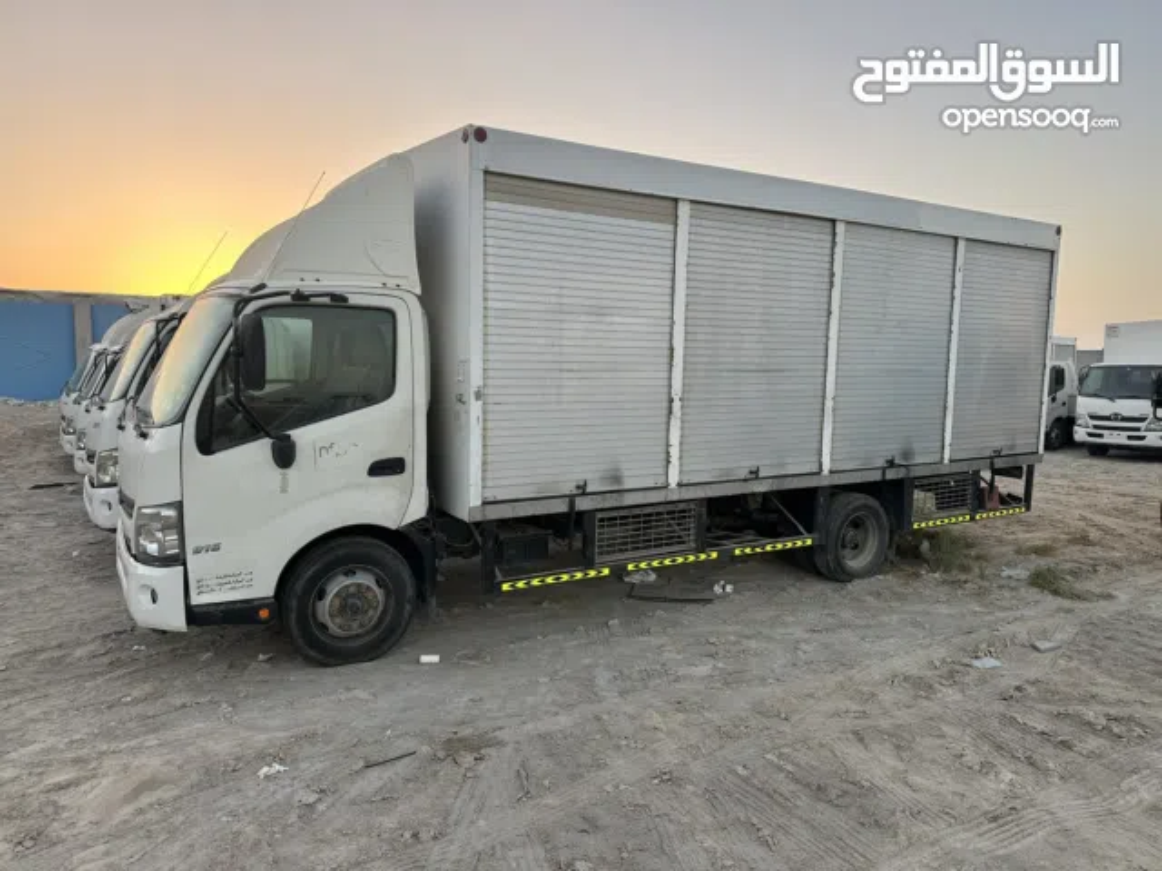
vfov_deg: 56.8
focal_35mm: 24
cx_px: 581
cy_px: 436
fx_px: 806
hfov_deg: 71.6
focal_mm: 6.86
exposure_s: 1/376
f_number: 1.78
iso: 80
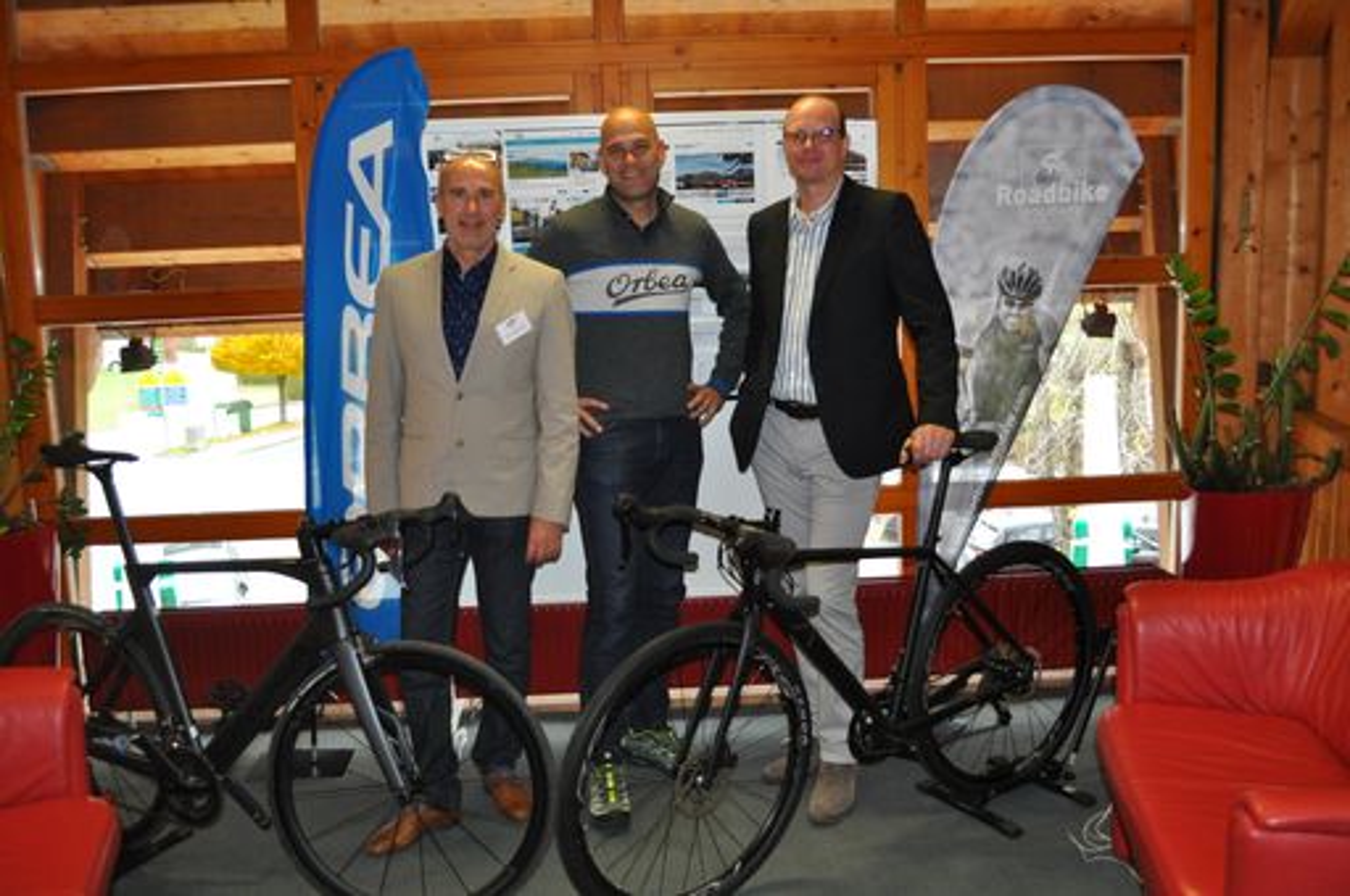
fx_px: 1236
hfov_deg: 57.3
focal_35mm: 33
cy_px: 448
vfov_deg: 39.9
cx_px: 675
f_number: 3.8
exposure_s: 1/100
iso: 800
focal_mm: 22
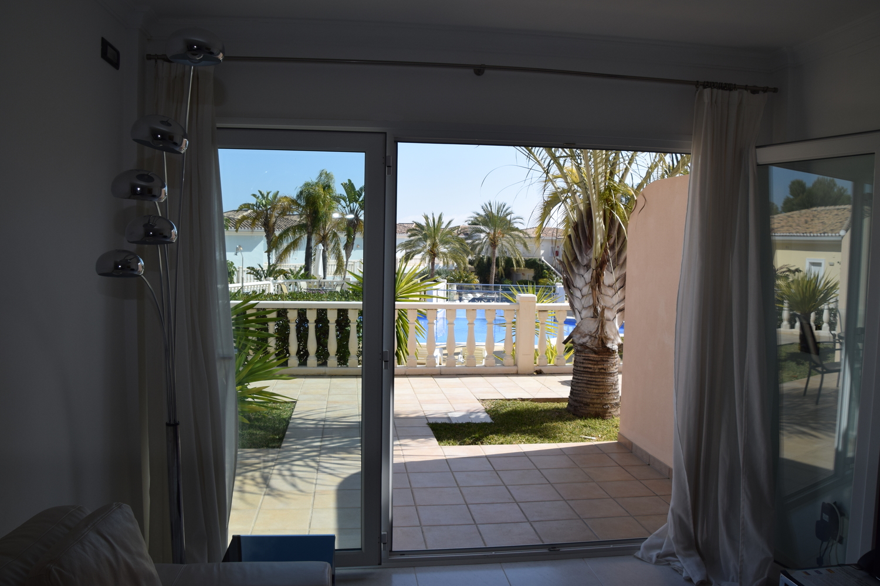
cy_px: 293
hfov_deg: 67.4
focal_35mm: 27
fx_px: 660
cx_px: 440
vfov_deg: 47.9
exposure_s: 1/400
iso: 200
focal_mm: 18
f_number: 10
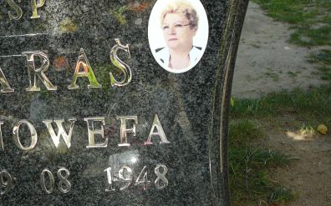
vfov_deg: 21.6
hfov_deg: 33.1
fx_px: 541
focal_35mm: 60
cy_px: 107
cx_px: 69
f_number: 2.8
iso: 80
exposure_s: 1/320
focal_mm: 5.2
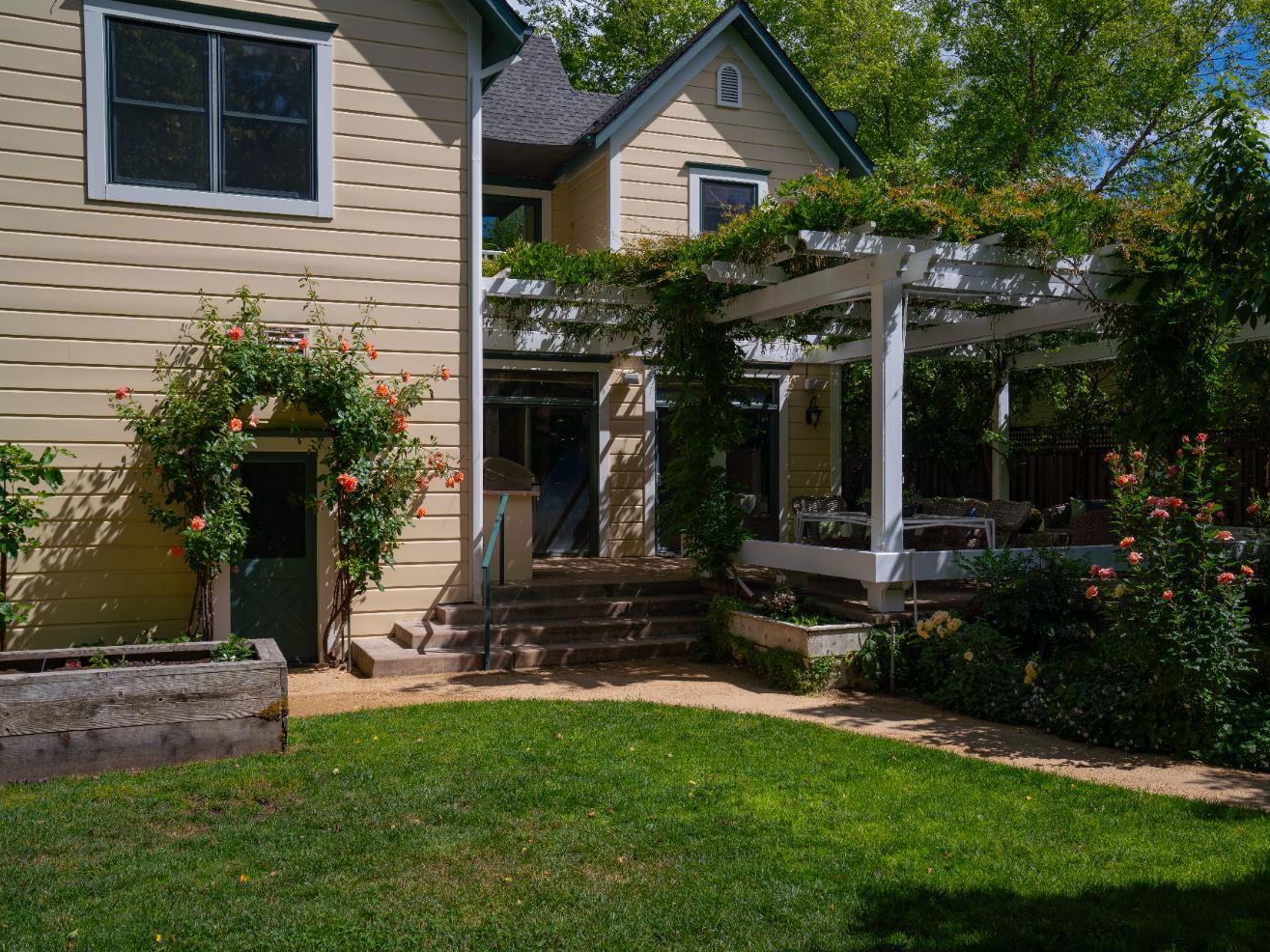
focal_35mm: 34
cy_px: 477
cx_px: 720
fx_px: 1247
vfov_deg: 41.8
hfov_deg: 53.8
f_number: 9
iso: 125
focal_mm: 31
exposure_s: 1/250
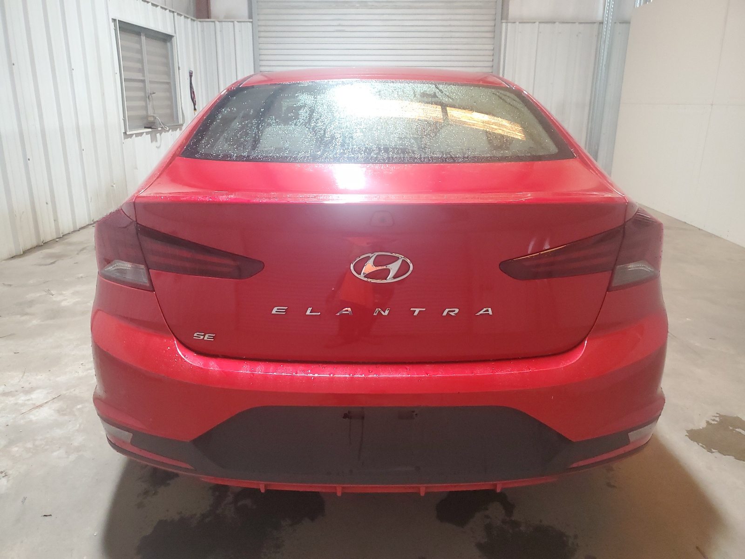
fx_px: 560
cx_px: 372
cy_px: 280
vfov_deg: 53.1
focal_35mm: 26
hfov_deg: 67.3
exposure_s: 1/60.2
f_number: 1.5
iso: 312
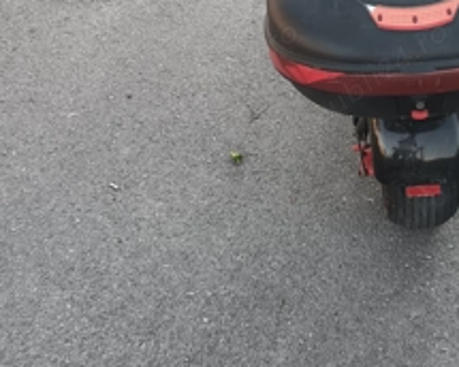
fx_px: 666
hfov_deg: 37.7
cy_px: 111
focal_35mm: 49
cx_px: 303
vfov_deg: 30.5
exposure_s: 1/100
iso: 300
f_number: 1.9
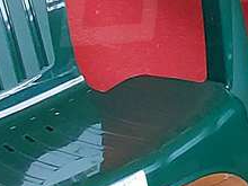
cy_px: -141
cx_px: 526
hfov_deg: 16.5
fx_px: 587
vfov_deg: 15.6
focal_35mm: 82
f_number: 2.2
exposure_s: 1/50
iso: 50
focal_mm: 1.42
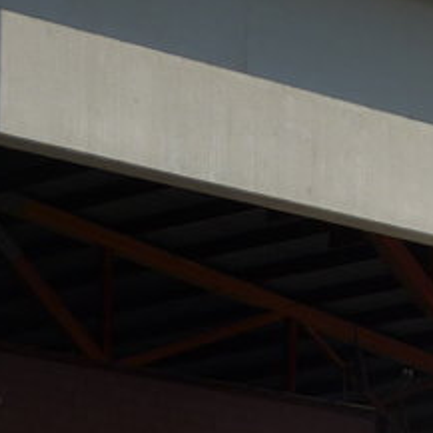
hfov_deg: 7.2
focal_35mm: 240
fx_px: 3396
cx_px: 567
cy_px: 666
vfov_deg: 7.2
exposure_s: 1/1600
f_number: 3.2
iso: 80
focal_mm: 10.1
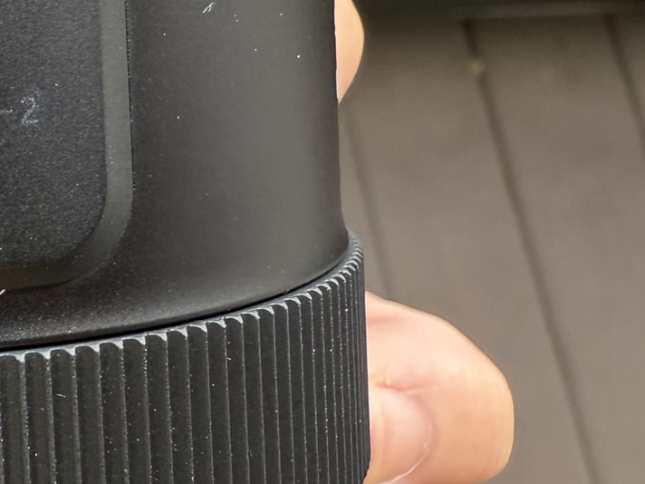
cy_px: 90
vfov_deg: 21.0
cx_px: -265
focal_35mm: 69
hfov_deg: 23.6
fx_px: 1286
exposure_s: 1/99
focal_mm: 2.22
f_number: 2.2
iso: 200
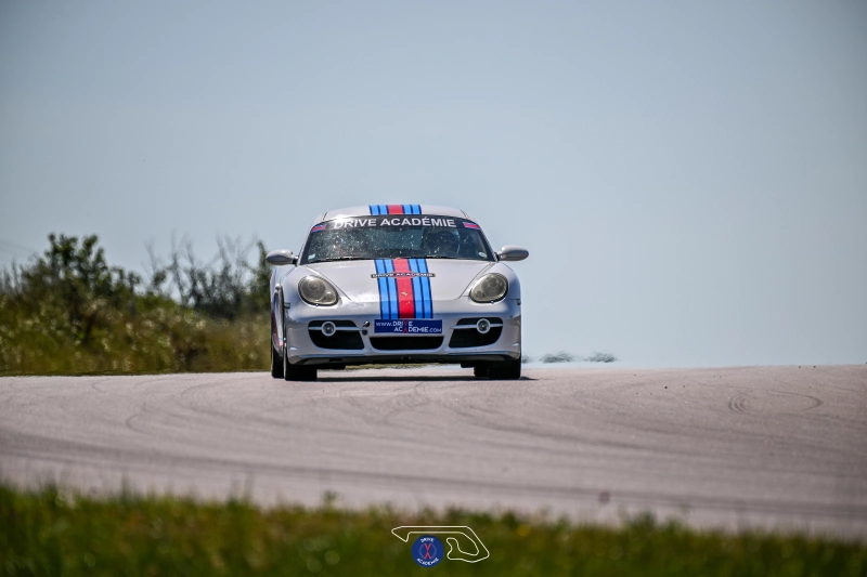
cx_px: 434
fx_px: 12038
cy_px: 288
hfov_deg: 4.1
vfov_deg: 2.7
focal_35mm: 500
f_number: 5.6
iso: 64
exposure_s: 1/1250
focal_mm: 500
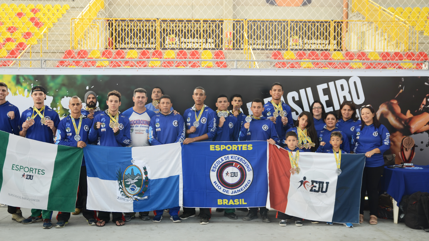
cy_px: 119
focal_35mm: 41
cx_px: 198
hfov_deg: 49.4
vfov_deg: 29.0
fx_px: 466
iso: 100
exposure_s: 1/25
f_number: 3
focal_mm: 24
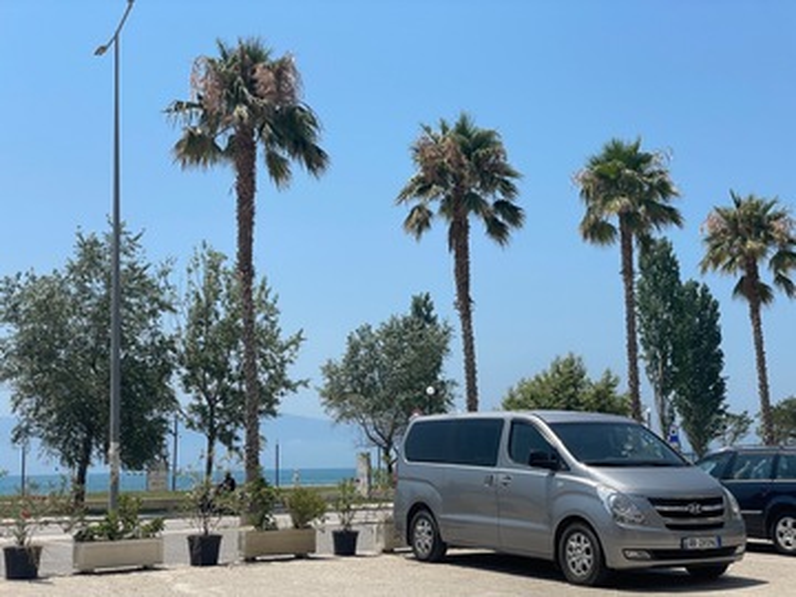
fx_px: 1196
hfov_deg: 36.8
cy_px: 298
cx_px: 398
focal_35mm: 52
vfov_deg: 28.0
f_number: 2
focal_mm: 6
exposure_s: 1/2817
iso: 25
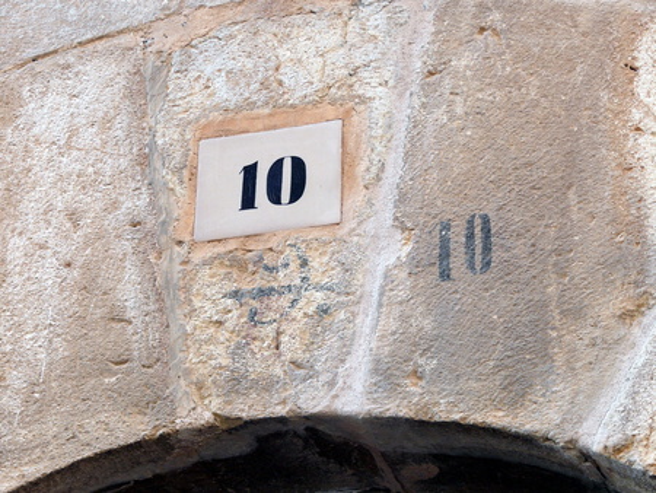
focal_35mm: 147
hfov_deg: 13.4
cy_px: 246
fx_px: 2787
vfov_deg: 10.1
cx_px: 328
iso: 100
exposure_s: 1/125
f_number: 4
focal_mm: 28
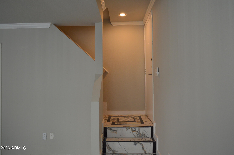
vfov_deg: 47.8
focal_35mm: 27
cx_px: 117
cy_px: 78
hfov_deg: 67.4
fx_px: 175
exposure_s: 1/60
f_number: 4
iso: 400
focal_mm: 18
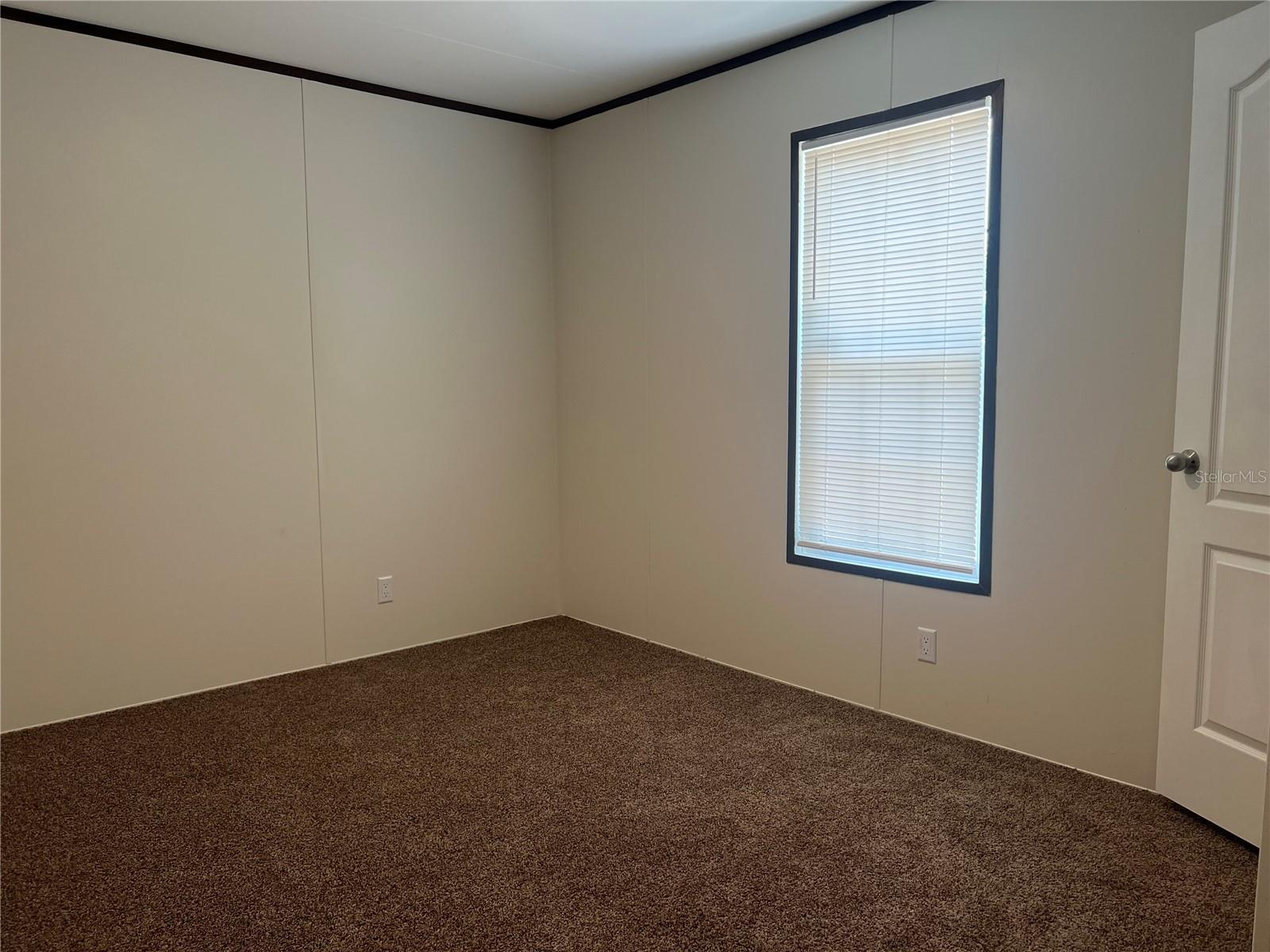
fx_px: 954
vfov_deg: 53.1
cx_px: 635
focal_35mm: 26
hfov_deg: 67.3
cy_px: 476
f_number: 1.5
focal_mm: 5.7
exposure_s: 1/60
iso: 80
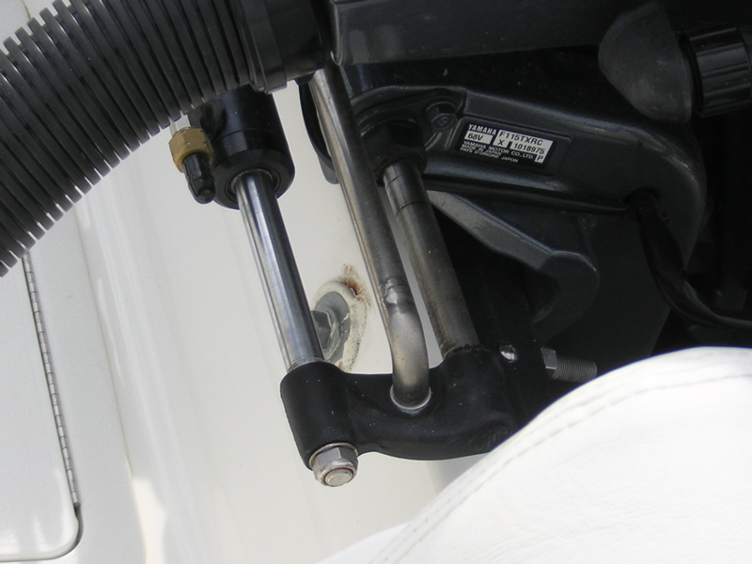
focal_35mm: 108
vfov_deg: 13.7
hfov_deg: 18.2
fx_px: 2346
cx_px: 376
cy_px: 282
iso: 100
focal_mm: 14.1
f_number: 4.7
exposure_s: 1/343
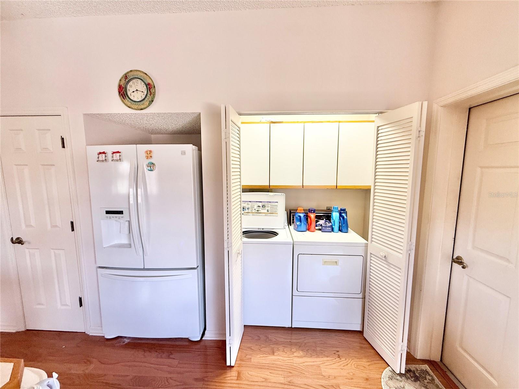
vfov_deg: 85.7
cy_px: 194
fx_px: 210
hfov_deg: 102.1
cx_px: 260
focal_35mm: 14
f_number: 2.2
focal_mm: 2.22
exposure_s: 1/120
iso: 125
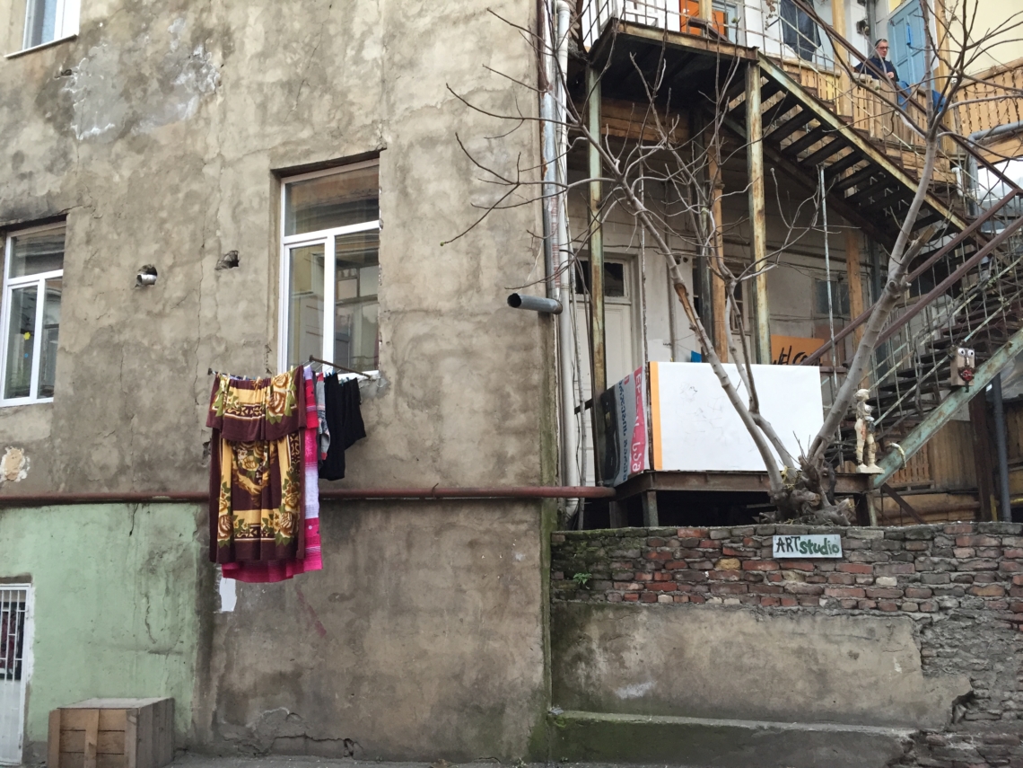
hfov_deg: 61.7
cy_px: 384
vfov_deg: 48.2
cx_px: 512
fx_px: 857
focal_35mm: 29
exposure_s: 1/33
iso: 125
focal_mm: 4.15
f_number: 2.2
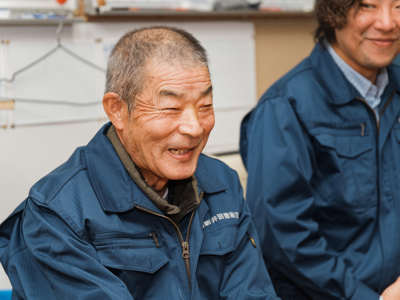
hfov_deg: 17.3
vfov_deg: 13.0
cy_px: 150
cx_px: 186
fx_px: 1317
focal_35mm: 114
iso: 400
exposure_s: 1/100
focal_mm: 105
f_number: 4
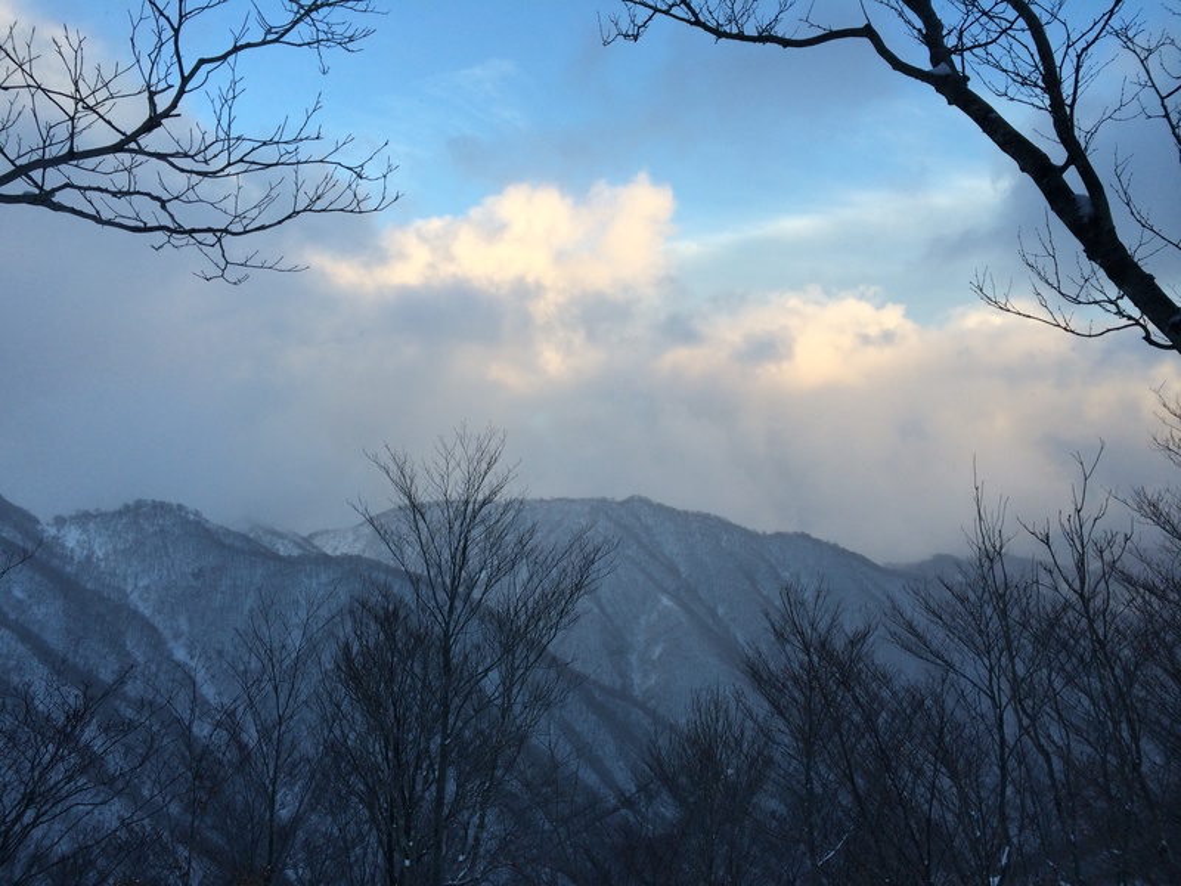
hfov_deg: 60.0
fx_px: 1024
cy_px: 443
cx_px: 590
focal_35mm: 30
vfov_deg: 46.8
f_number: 2.2
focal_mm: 4.12
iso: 32
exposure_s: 1/419
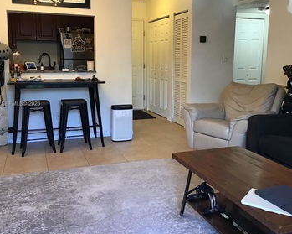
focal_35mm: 37
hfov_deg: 49.1
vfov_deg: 40.1
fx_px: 320
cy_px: 104
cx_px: 149
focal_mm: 3.3
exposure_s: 1/30
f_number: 2.4
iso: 100
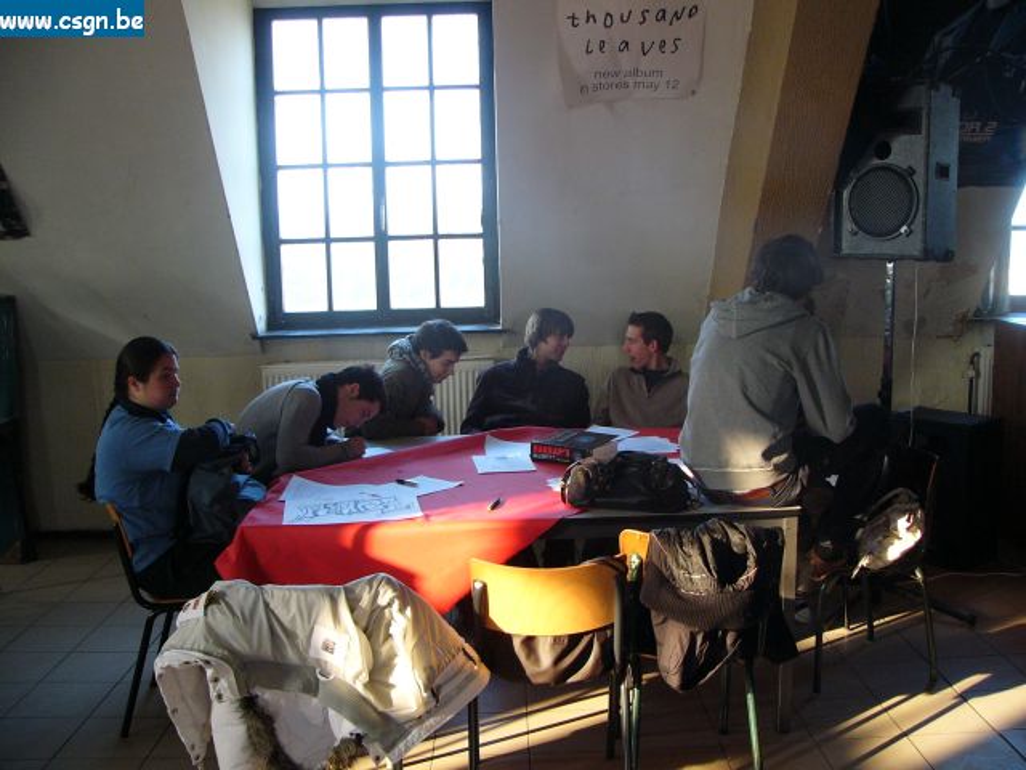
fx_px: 1067
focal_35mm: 36
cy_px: 385
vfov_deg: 39.7
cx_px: 513
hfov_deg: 51.4
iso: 200
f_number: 2.8
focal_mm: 6
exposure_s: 1/60
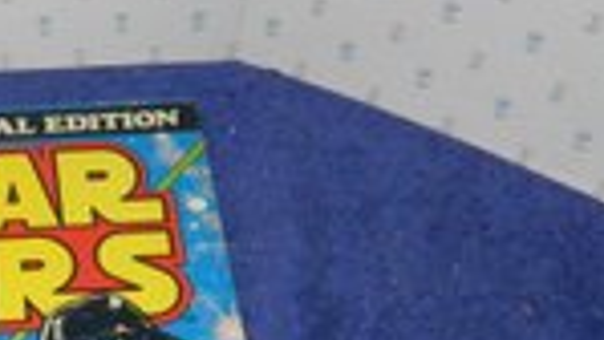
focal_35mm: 70
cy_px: 492
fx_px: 1122
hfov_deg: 27.8
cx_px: -43
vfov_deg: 16.0
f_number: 3.6
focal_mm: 5
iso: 200
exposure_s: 1/30
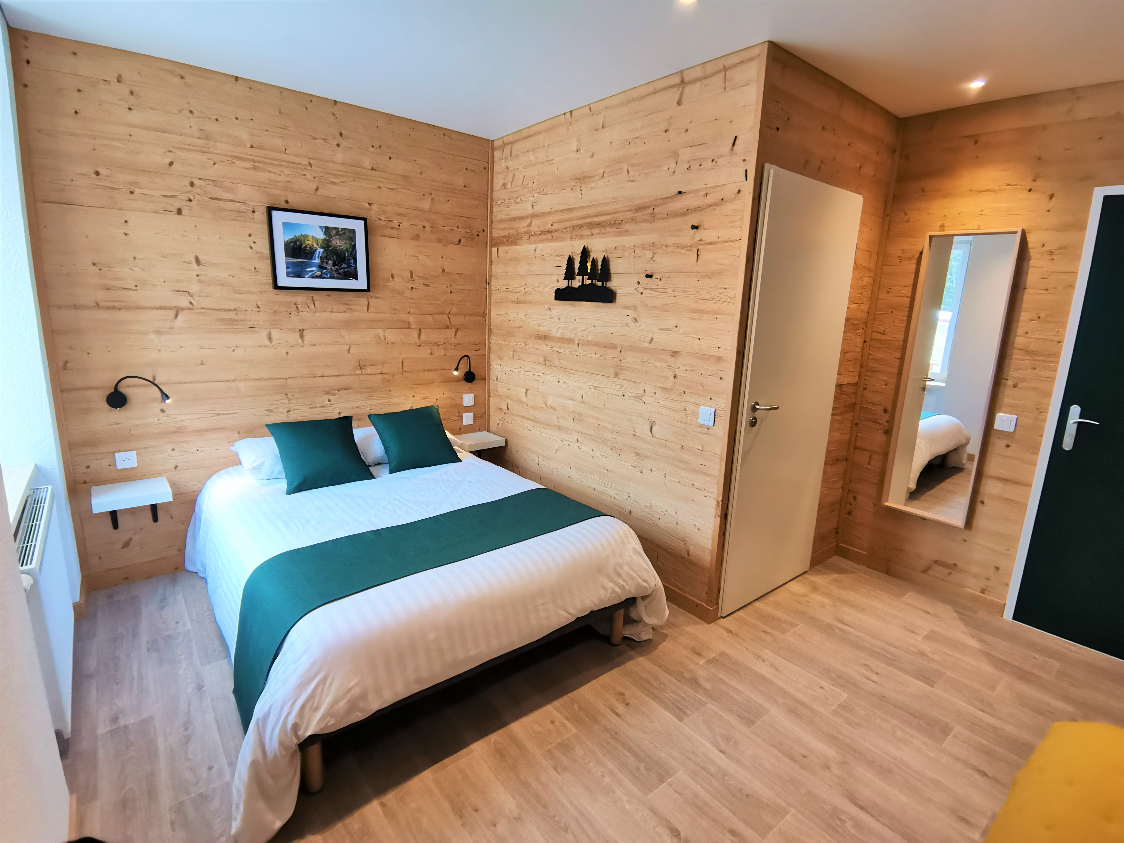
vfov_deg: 74.7
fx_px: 552
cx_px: 562
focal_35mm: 17
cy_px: 422
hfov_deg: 91.0
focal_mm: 2.23
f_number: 2.2
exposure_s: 1/100
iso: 160
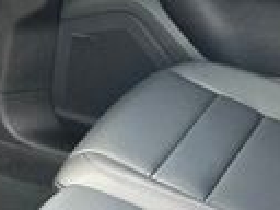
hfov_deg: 12.9
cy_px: 122
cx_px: -208
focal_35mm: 140
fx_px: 1132
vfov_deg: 10.6
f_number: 1.8
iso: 80
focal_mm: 3.99
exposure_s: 1/64
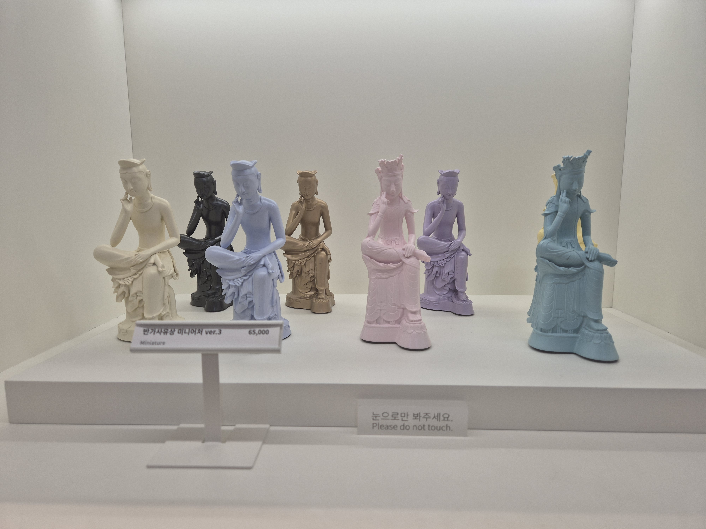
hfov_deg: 73.9
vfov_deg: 58.9
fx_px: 469
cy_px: 264
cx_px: 353
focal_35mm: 23
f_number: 1.8
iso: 25
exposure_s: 1/120
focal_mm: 5.4
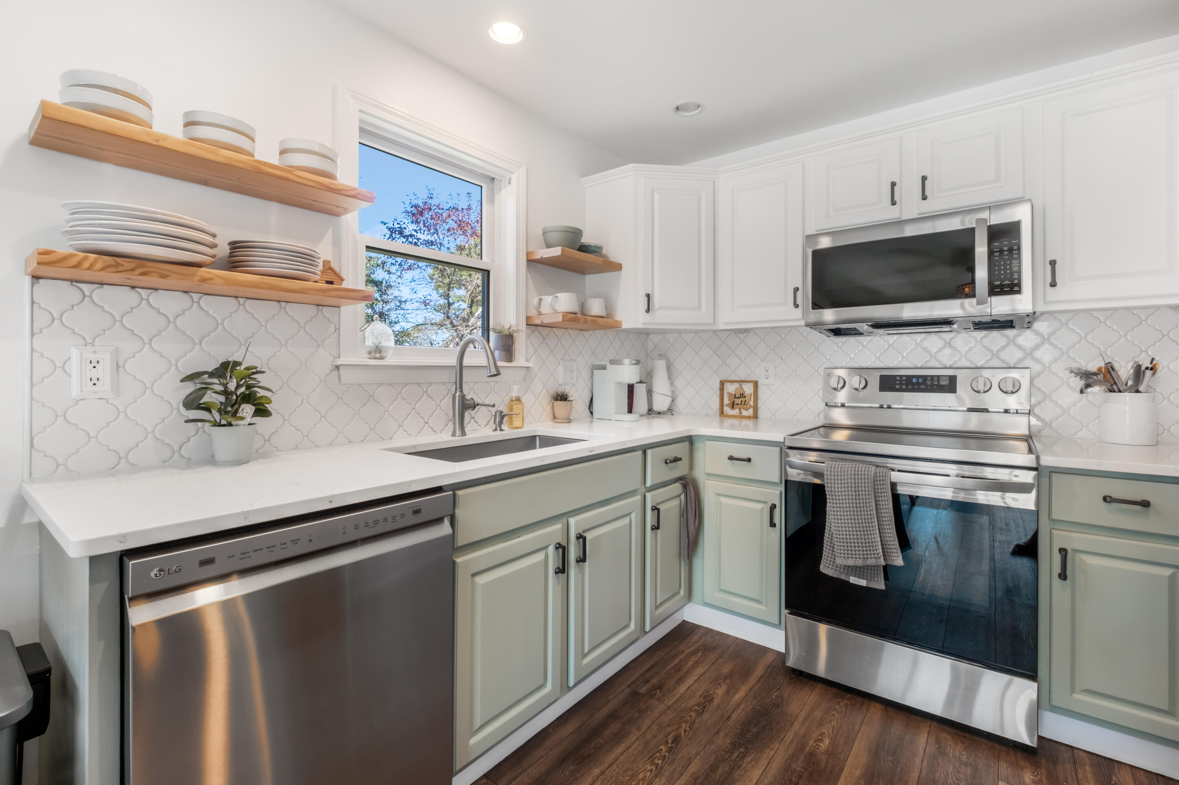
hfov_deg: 100.4
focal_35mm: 15
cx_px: 590
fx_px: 491
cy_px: 392
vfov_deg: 77.3
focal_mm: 10
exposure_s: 1/100
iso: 400
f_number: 8
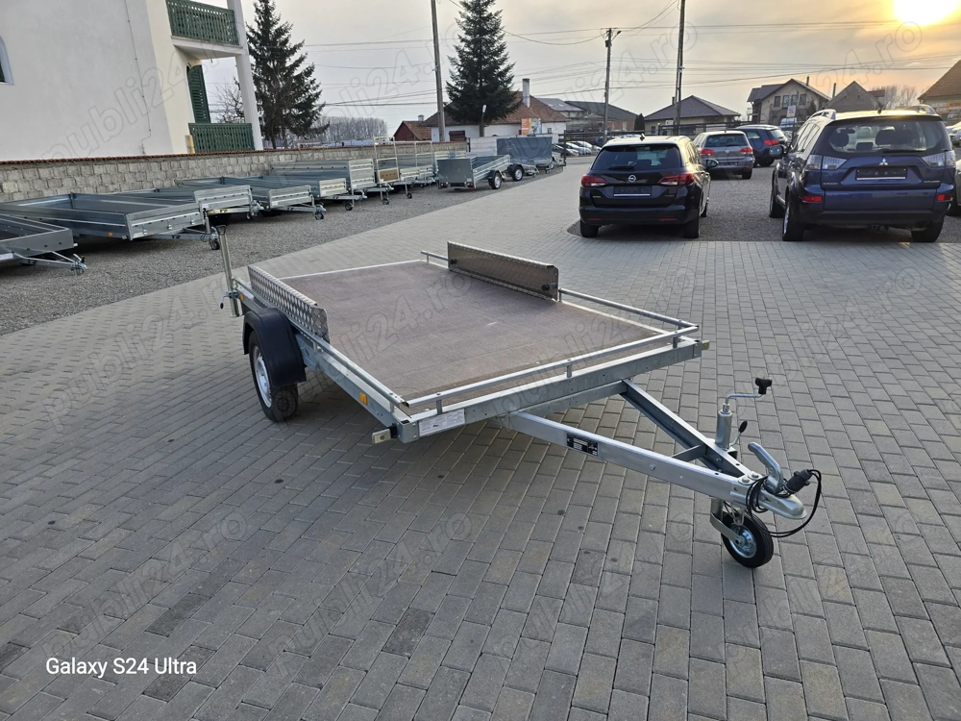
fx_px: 639
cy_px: 360
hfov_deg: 73.9
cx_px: 480
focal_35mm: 23
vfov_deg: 58.9
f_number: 1.7
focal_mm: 6.3
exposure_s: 1/198
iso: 12
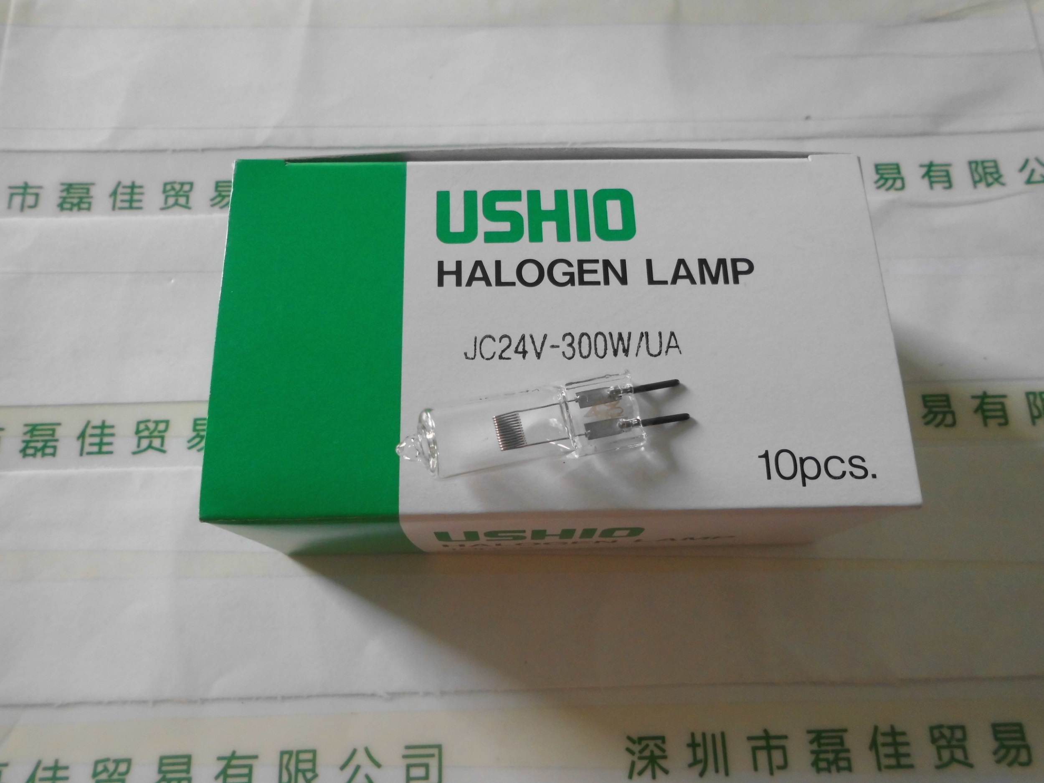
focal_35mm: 26
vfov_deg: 53.1
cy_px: 392
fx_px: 784
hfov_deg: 67.3
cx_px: 522
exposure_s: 1/60
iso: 100
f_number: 3.2
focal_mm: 4.6
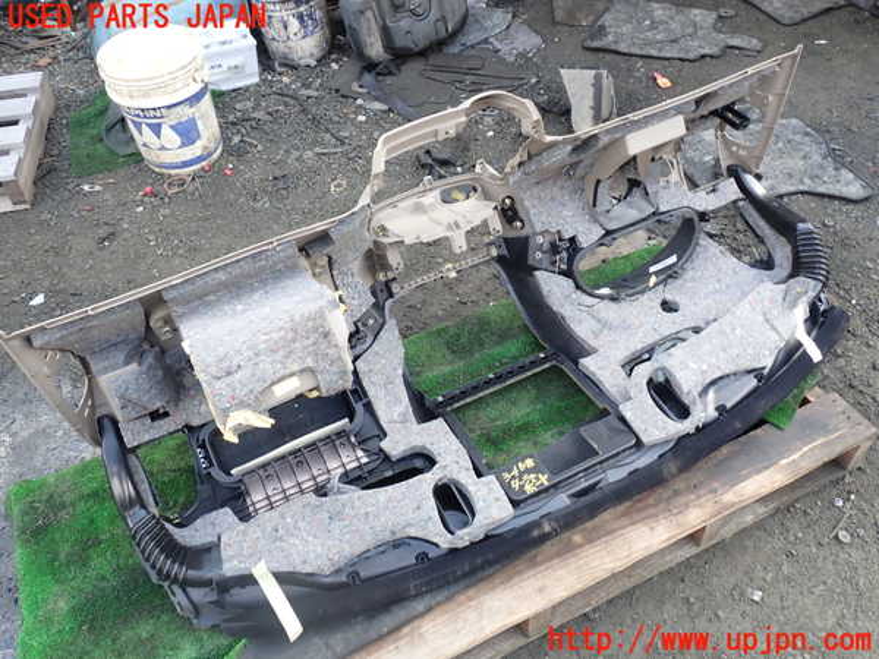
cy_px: 330
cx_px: 440
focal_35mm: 30
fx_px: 762
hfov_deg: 60.0
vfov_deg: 46.8
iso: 100
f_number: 3.2
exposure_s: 1/60
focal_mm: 5.4
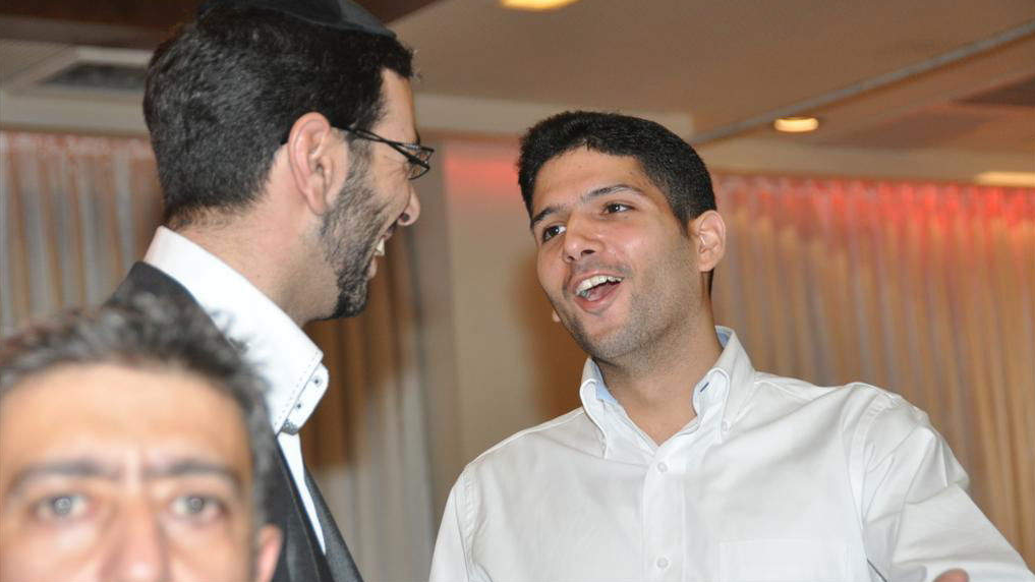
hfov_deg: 18.1
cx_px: 518
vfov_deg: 10.2
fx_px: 3253
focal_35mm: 119
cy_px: 240
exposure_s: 1/60
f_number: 5
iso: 800
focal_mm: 75
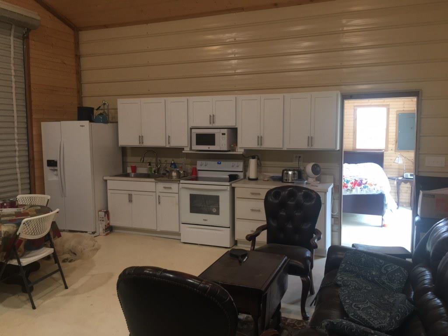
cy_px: 168
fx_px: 375
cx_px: 224
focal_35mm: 29
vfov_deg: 48.2
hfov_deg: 61.7
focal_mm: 4.15
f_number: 2.2
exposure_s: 1/30
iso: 100
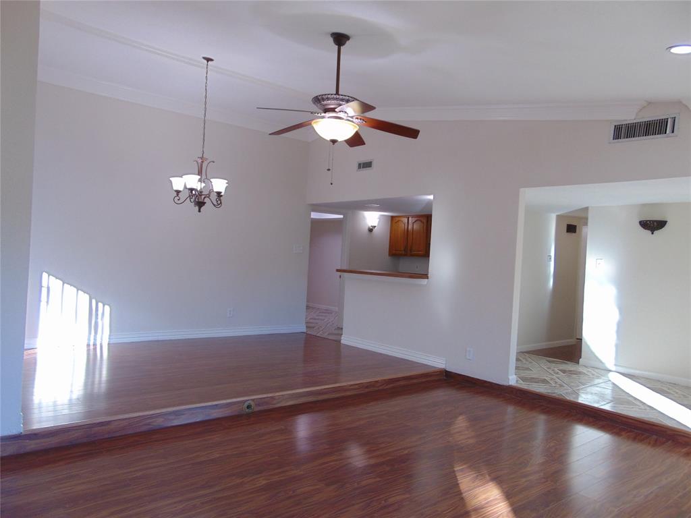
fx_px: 499
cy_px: 259
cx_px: 346
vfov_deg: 54.9
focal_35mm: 25
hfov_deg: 69.4
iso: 100
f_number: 3
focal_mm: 4.5
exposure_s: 1/40
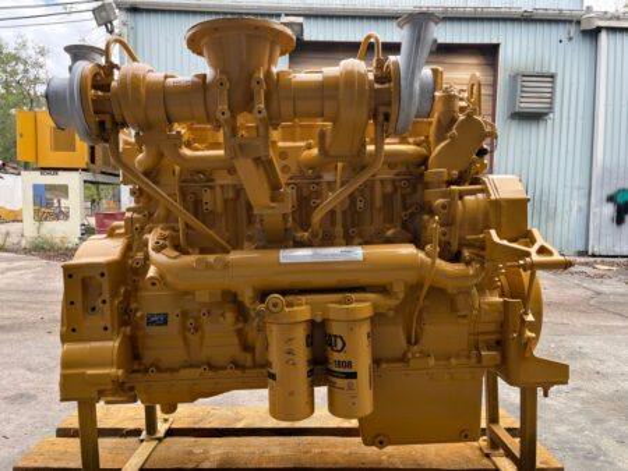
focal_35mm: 26
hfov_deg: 67.3
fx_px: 472
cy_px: 236
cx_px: 314
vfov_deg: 53.1
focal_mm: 5.1
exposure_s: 1/433
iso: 50
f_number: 1.6
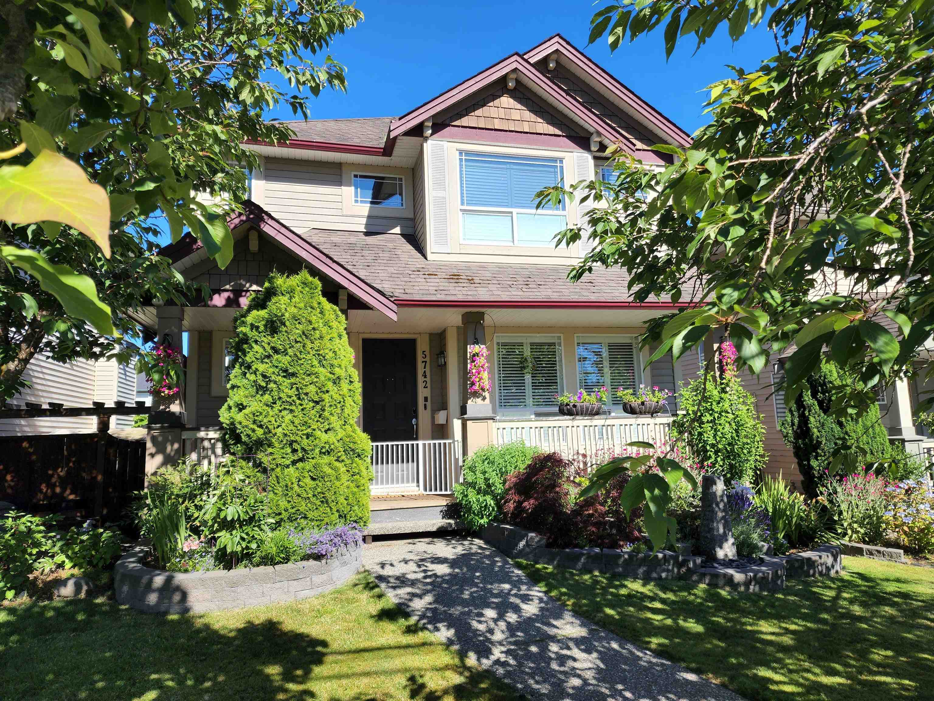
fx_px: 621
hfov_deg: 73.9
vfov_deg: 58.9
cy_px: 350
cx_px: 467
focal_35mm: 23
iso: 12
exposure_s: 1/514
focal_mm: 6.4
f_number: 1.8
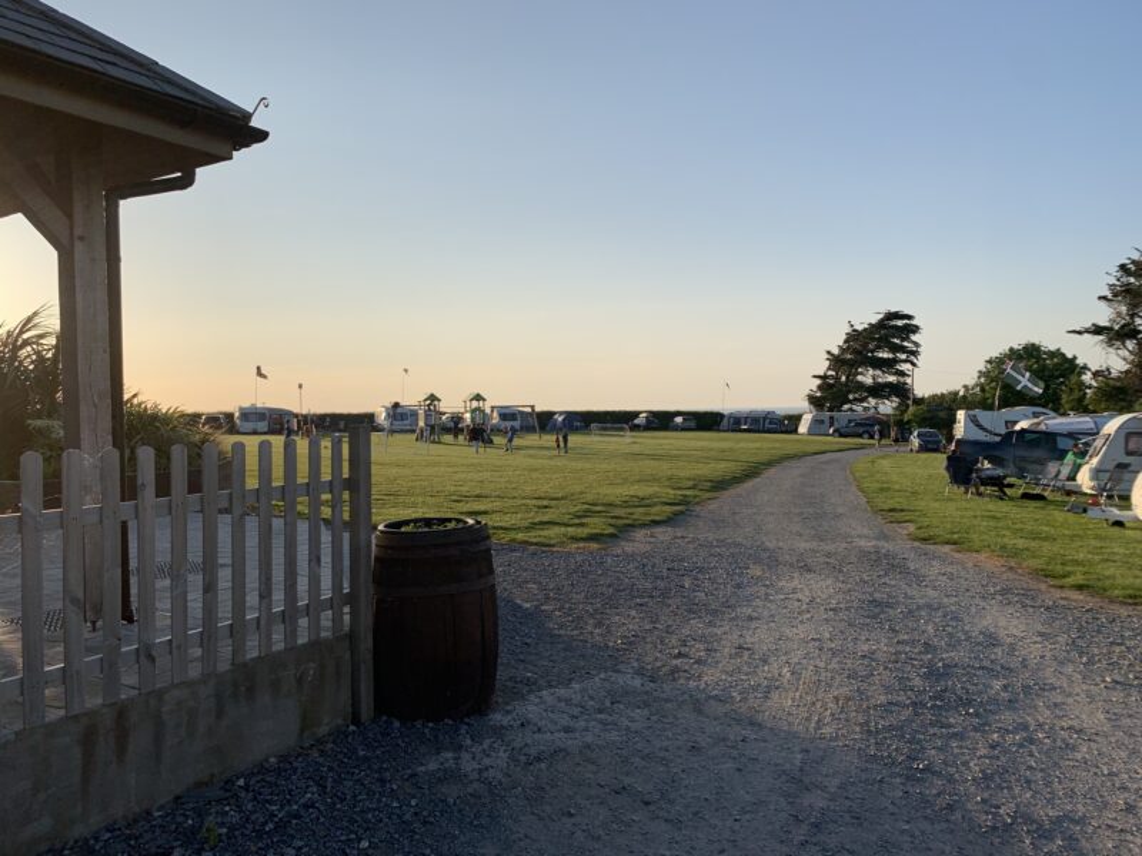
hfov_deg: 67.3
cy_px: 428
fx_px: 858
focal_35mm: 26
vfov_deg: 53.1
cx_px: 571
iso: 25
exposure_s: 1/2681
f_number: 1.8
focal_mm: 4.25
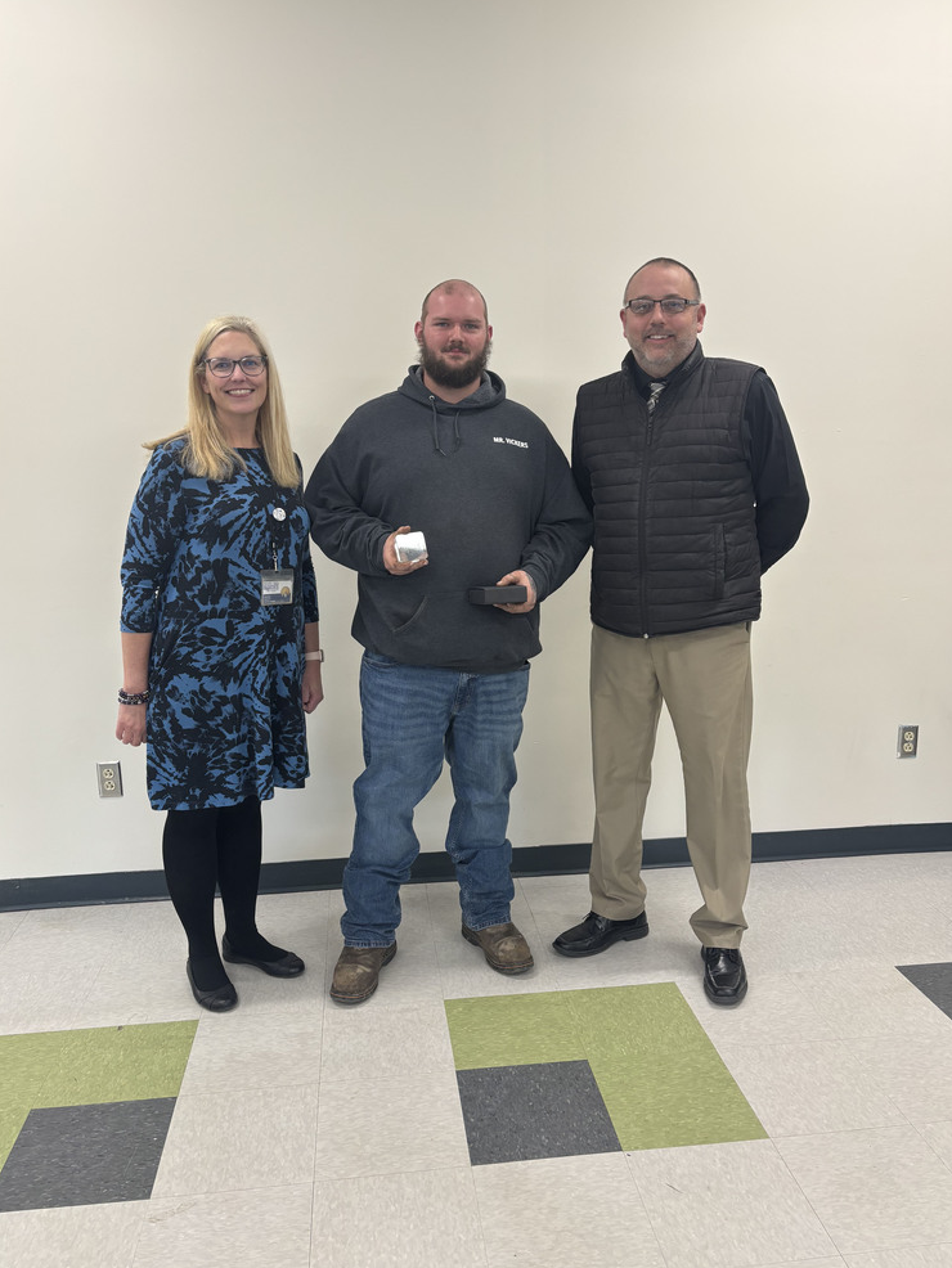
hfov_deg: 51.4
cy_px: 633
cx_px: 472
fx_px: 990
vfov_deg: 65.3
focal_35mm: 27
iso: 125
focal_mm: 5.96
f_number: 1.6
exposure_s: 1/120
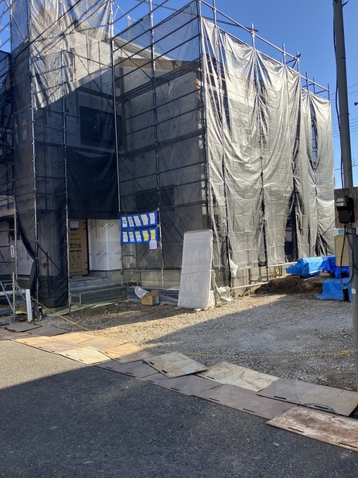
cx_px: 178
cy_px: 233
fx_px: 400
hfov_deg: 48.2
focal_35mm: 29
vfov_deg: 61.7
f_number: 1.8
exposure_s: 1/714
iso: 32
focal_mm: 3.99
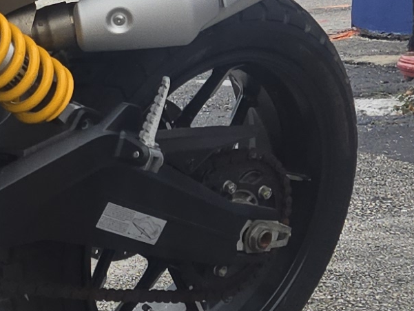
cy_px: 137
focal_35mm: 153
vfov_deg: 9.7
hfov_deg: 12.0
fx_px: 1830
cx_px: -315
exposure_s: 1/582
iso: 25
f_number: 1.8
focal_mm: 5.4
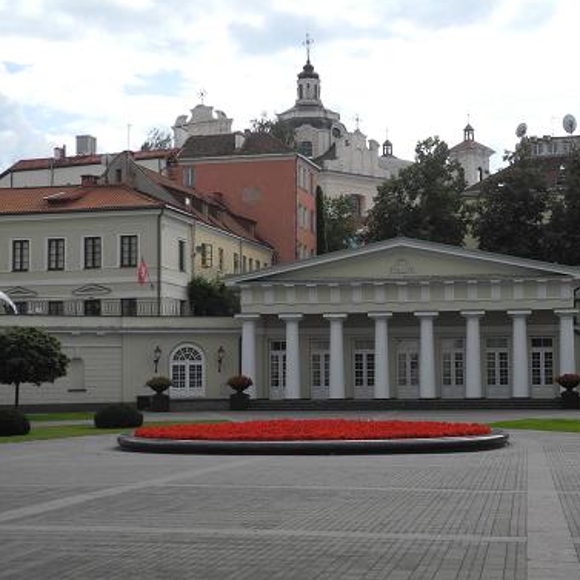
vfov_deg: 26.1
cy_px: 286
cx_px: 318
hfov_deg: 26.1
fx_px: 1251
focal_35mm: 66
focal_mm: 11.8
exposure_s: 1/1250
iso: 100
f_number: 3.5
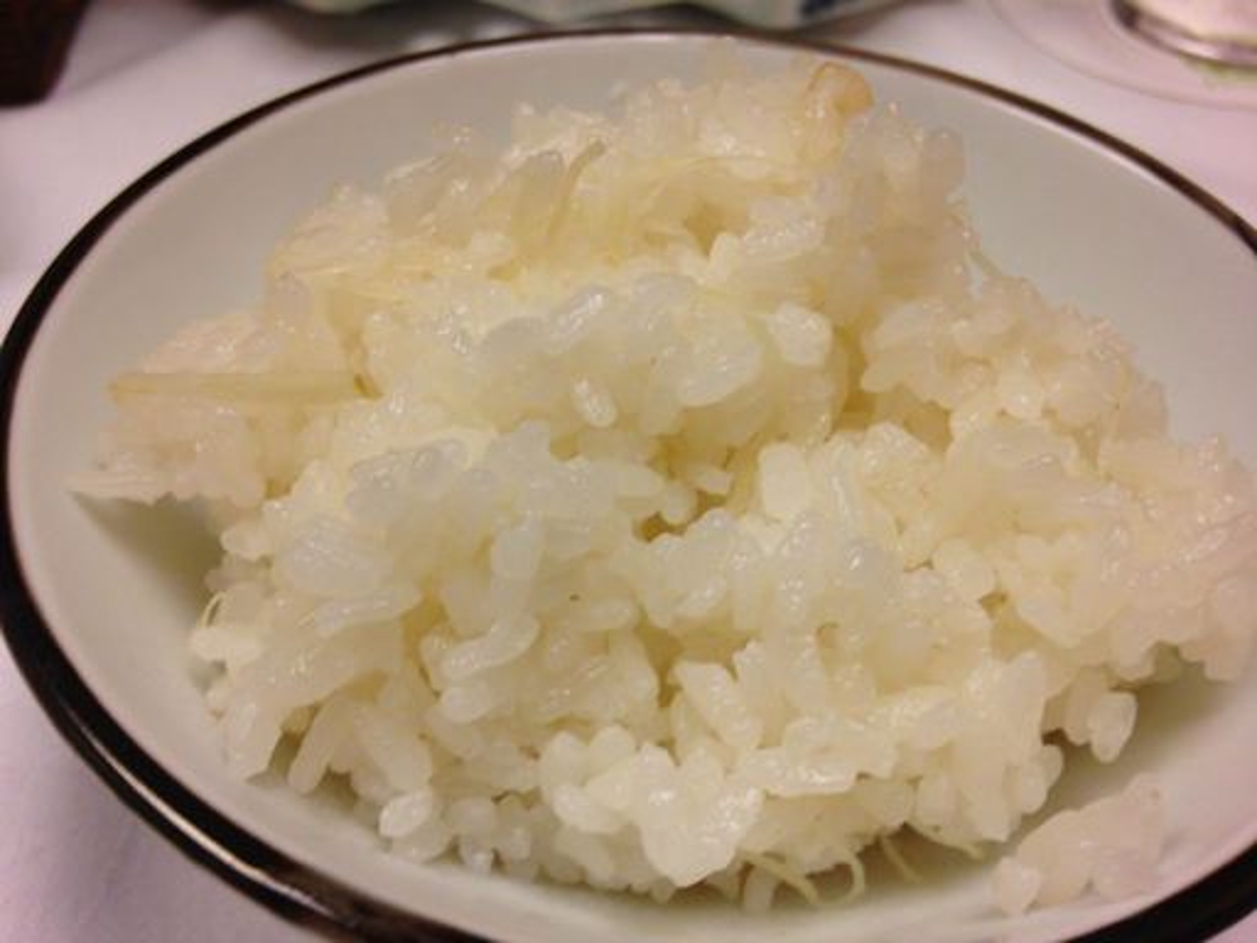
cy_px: 472
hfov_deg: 55.4
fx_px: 1198
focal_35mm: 33
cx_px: 628
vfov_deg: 42.9
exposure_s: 1/20
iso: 64
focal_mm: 4.13
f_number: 2.4
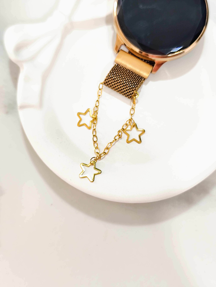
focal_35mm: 46
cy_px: 144
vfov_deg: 41.2
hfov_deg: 31.5
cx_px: 108
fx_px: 383
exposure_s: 1/33.3
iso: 320
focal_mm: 6.19
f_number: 1.65
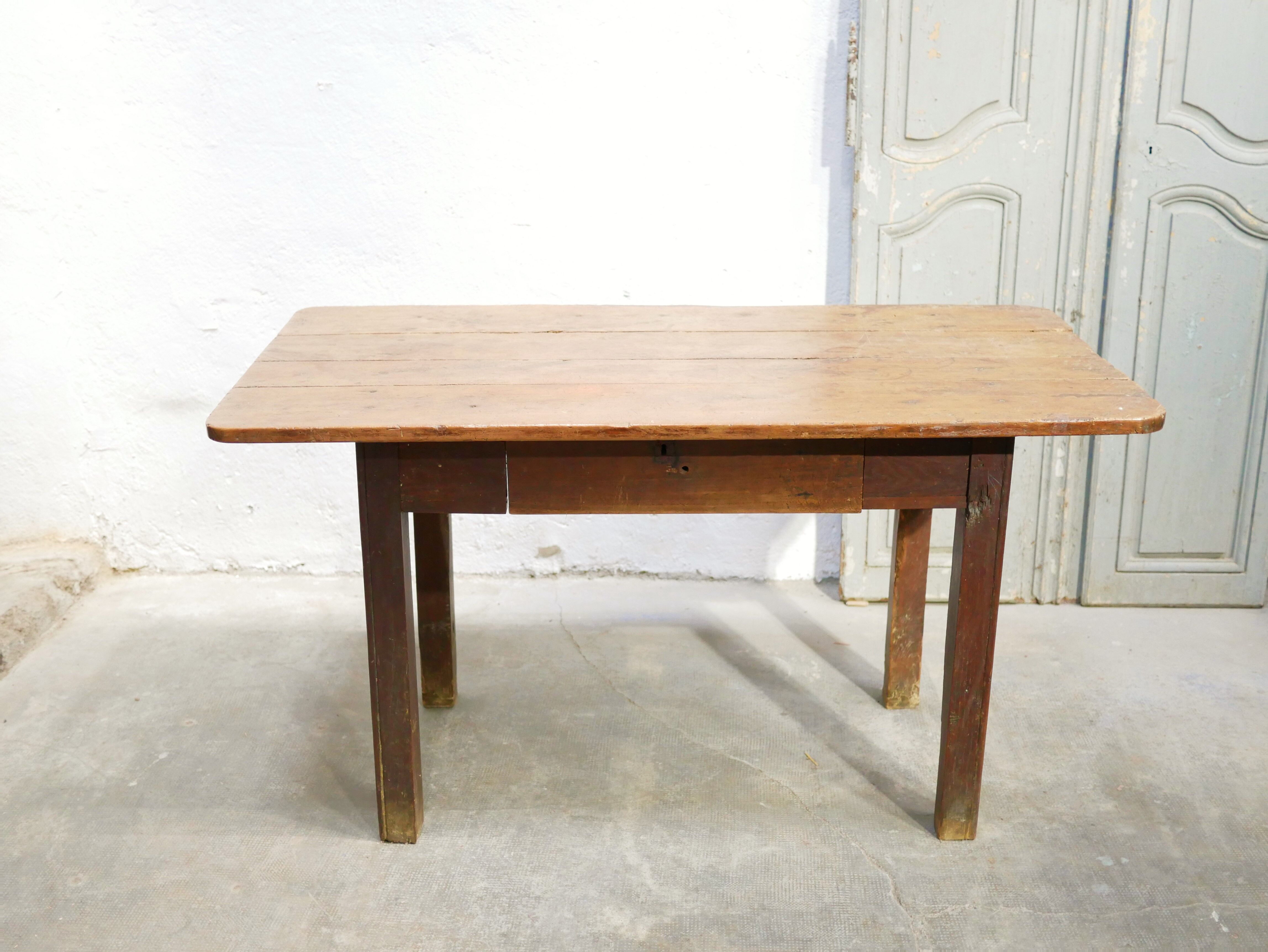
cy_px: 476
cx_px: 634
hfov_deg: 46.8
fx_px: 1466
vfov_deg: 36.0
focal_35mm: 40
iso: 1250
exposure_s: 1/60
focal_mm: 20
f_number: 1.7
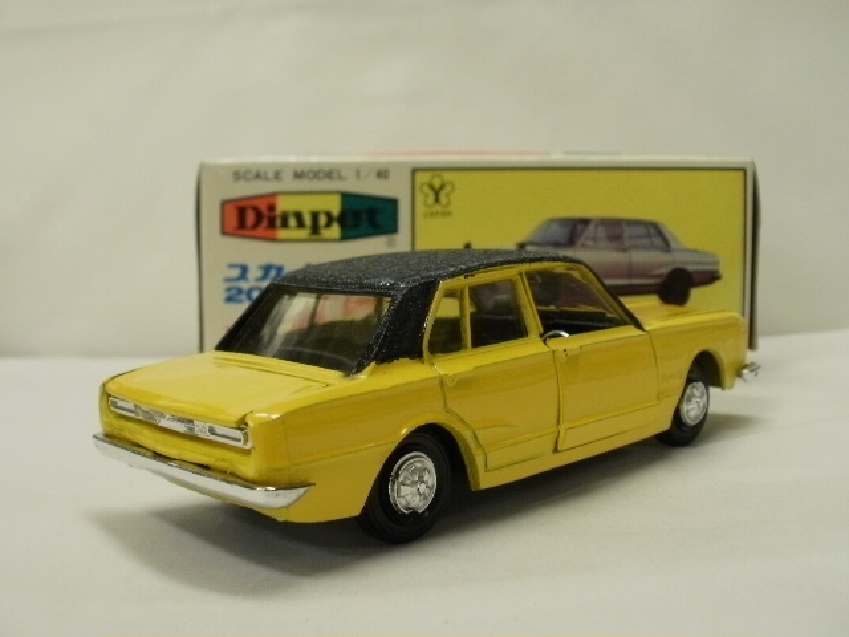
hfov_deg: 42.9
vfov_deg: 32.9
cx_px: 424
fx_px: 1079
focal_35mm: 44
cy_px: 318
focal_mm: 7.7
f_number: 4
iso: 125
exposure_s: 1/30
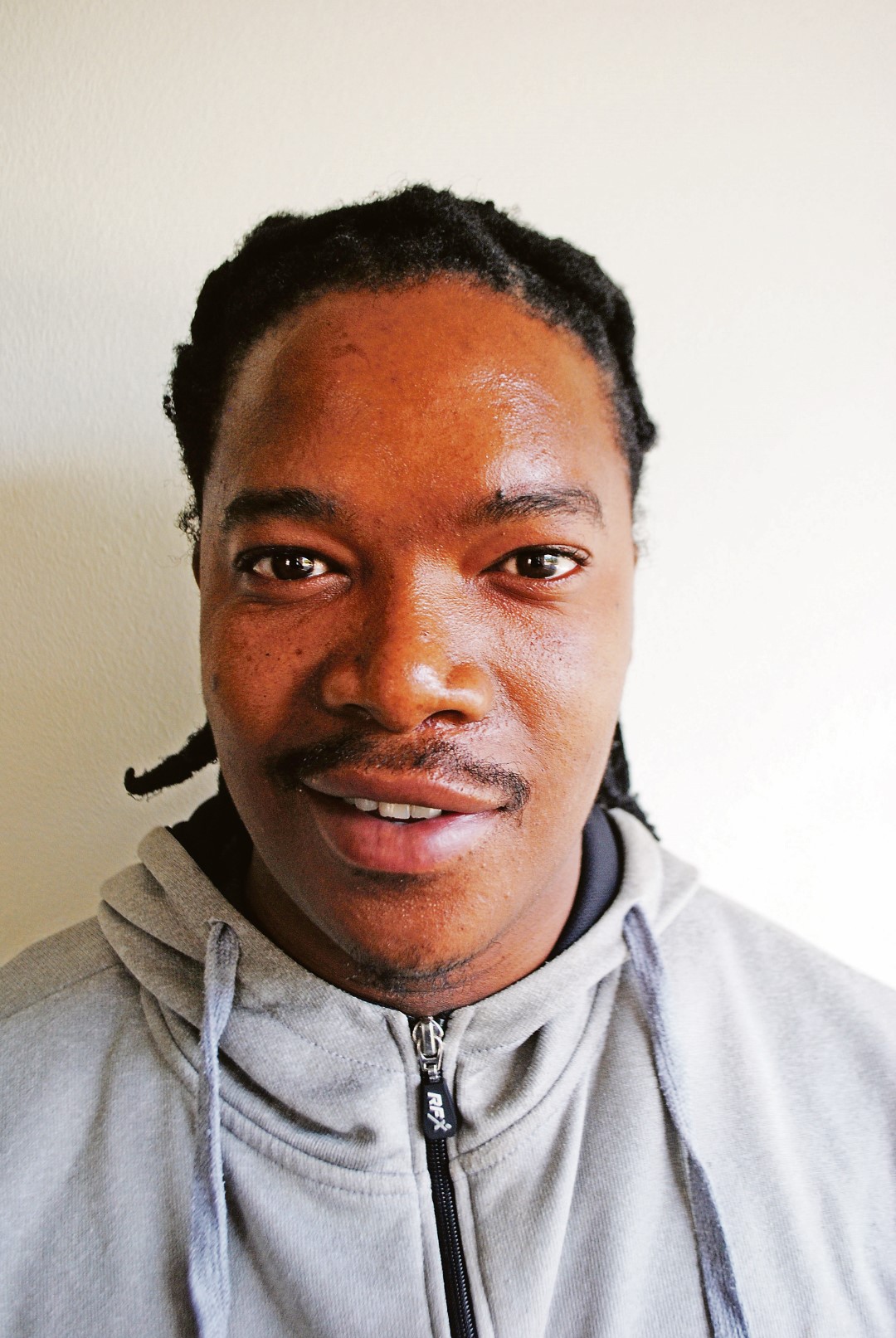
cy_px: 669
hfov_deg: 40.1
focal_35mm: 33
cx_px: 448
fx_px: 1228
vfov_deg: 57.2
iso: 200
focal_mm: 22
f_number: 4
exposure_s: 1/50
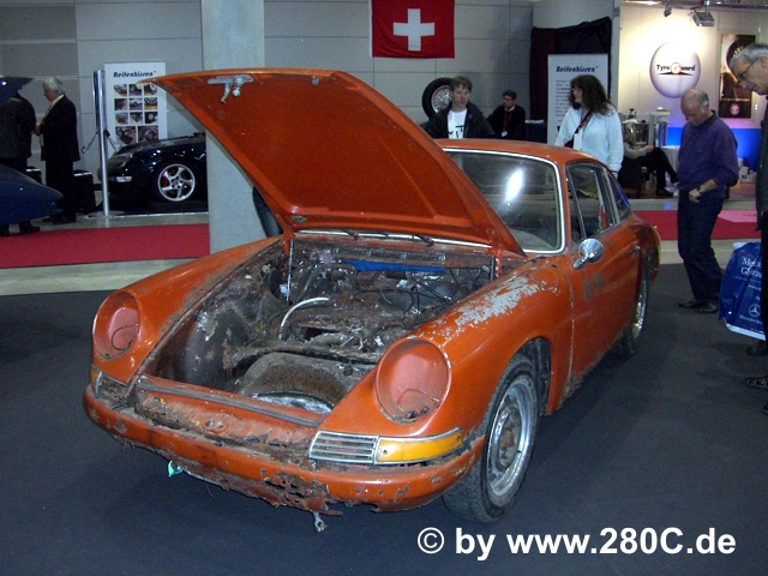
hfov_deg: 49.0
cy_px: 288
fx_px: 843
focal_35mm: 38
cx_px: 384
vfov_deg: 37.7
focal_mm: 6.2
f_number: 2.7
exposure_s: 1/60
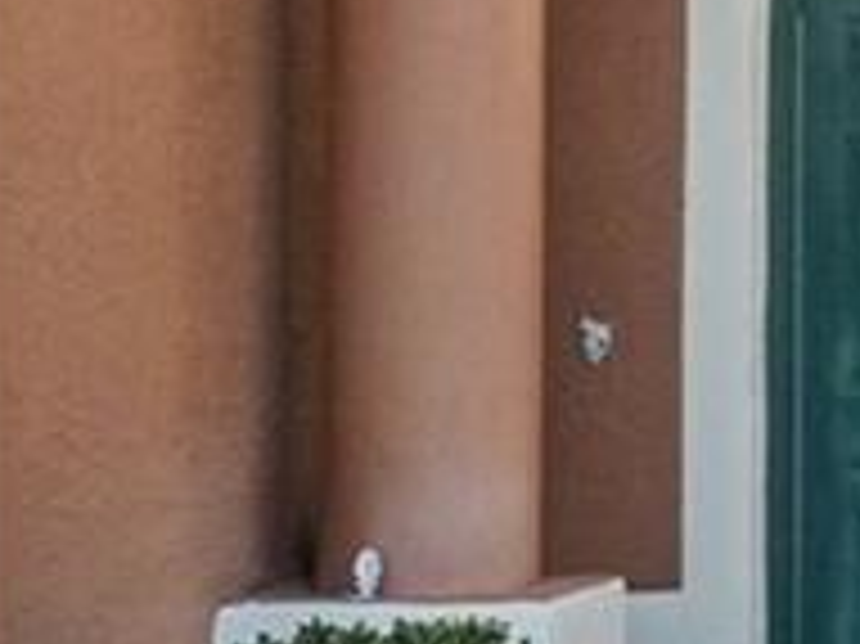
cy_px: 167
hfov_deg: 15.4
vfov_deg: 13.1
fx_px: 2806
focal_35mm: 113
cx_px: 1463
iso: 400
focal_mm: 14
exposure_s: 1/500
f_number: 8
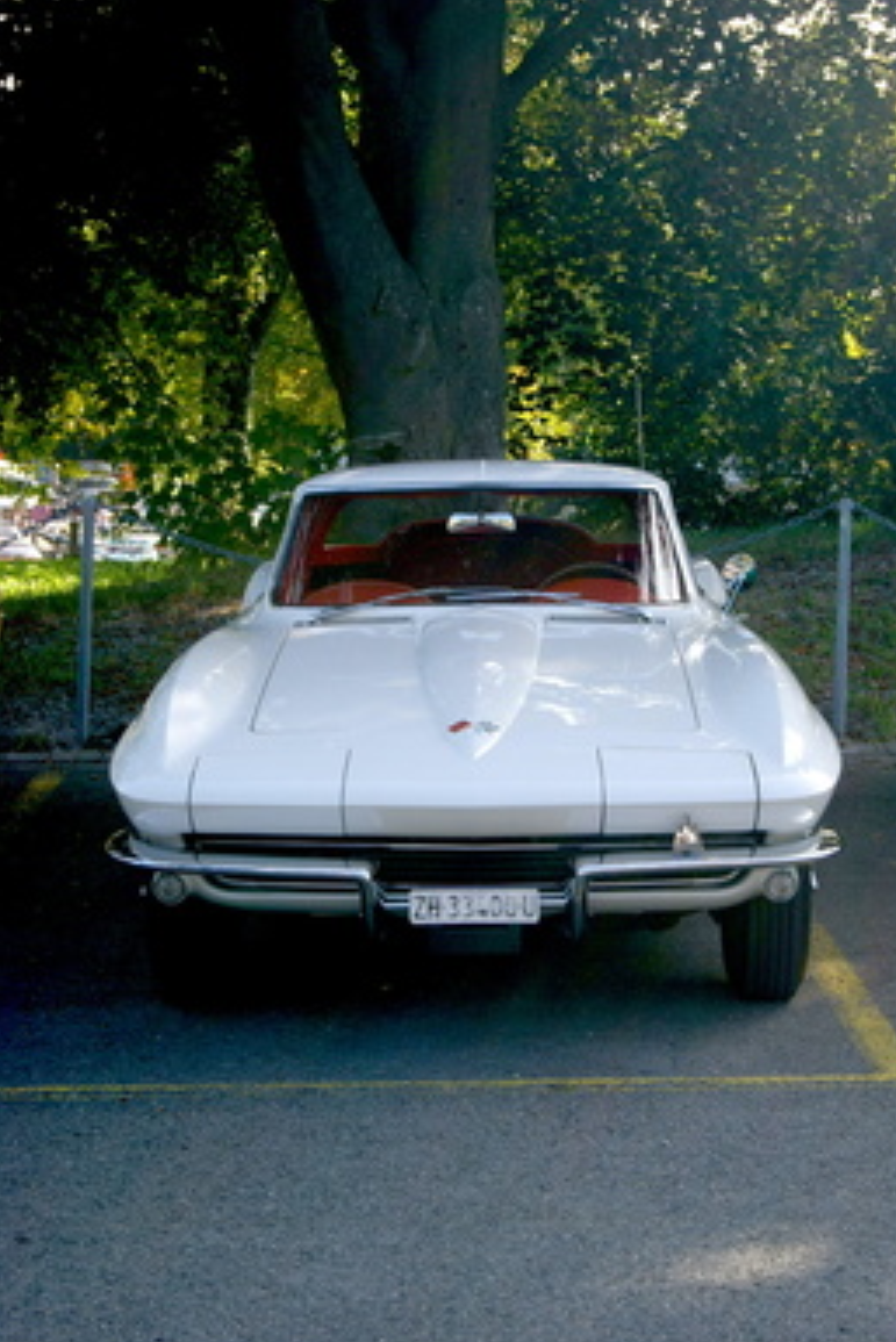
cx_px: 462
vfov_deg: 26.0
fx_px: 2909
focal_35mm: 78
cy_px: 666
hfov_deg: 17.5
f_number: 9
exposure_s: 1/100
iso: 100
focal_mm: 50
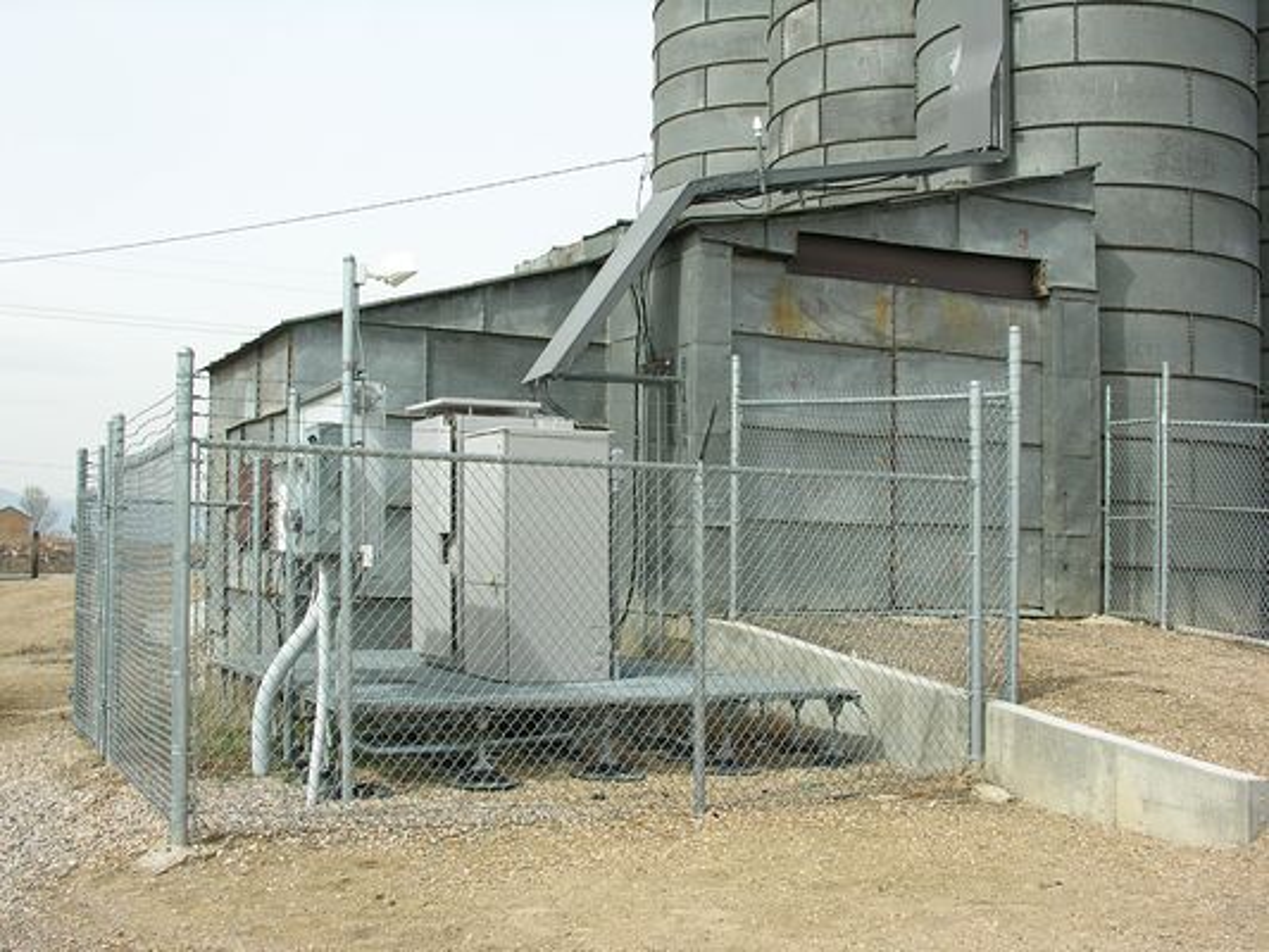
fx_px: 1467
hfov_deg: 46.8
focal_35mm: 40
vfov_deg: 36.0
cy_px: 476
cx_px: 634
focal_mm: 10.2
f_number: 5.8
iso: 50
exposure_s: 1/182
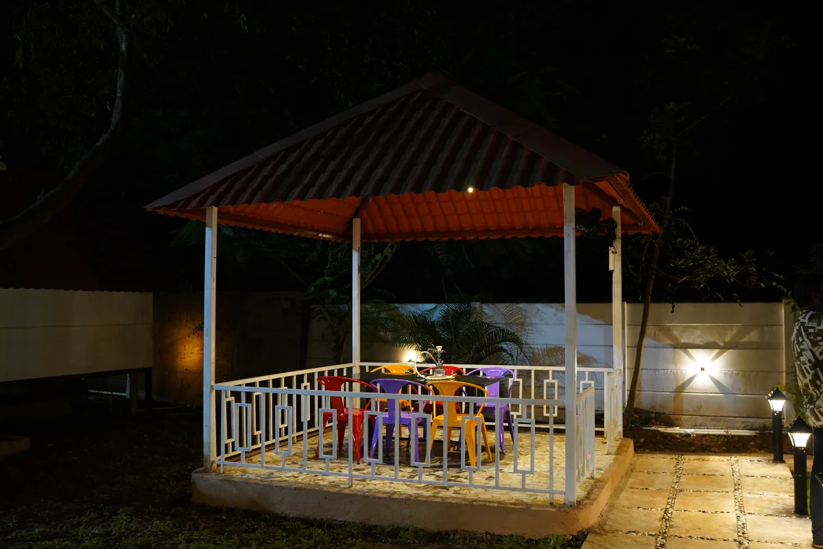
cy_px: 274
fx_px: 800
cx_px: 412
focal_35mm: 35
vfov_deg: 37.9
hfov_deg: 54.4
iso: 3200
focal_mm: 35
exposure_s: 1/100
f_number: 2.8
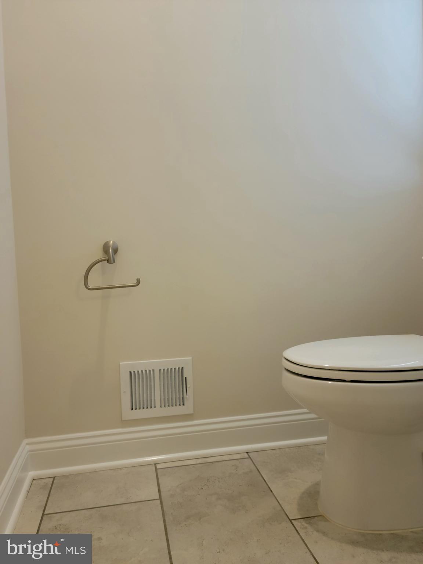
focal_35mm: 28
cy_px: 282
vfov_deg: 63.4
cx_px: 212
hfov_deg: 49.7
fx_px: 456
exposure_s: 1/60.2
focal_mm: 5.9
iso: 160
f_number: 2
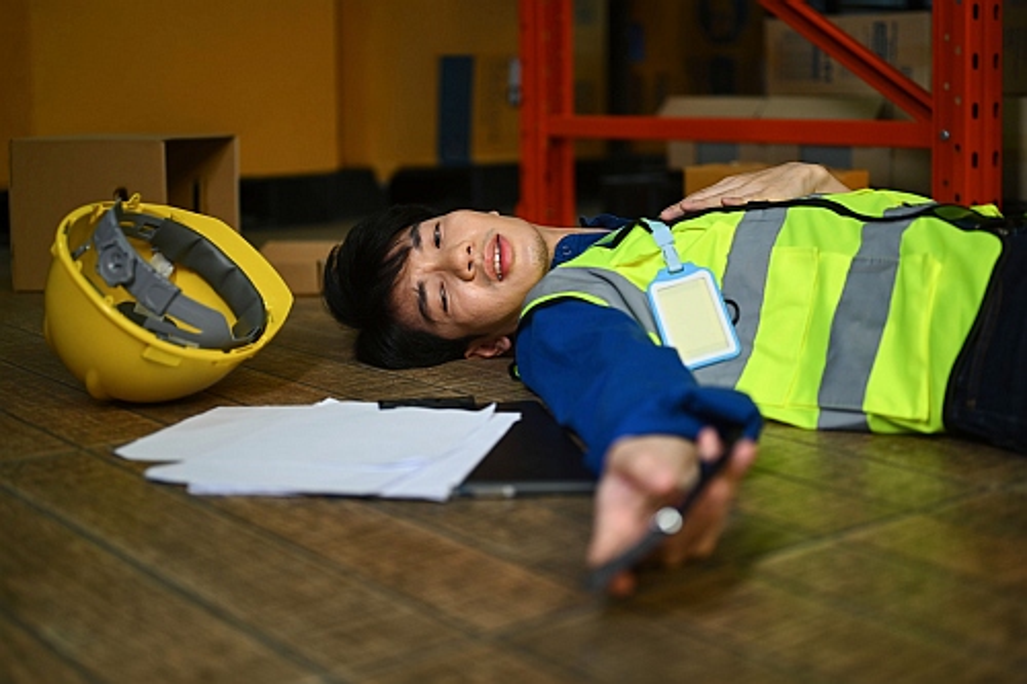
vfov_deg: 27.0
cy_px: 342
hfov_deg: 39.6
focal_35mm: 50
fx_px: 1426
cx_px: 514
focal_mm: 50
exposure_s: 1/160
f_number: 1.8
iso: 250
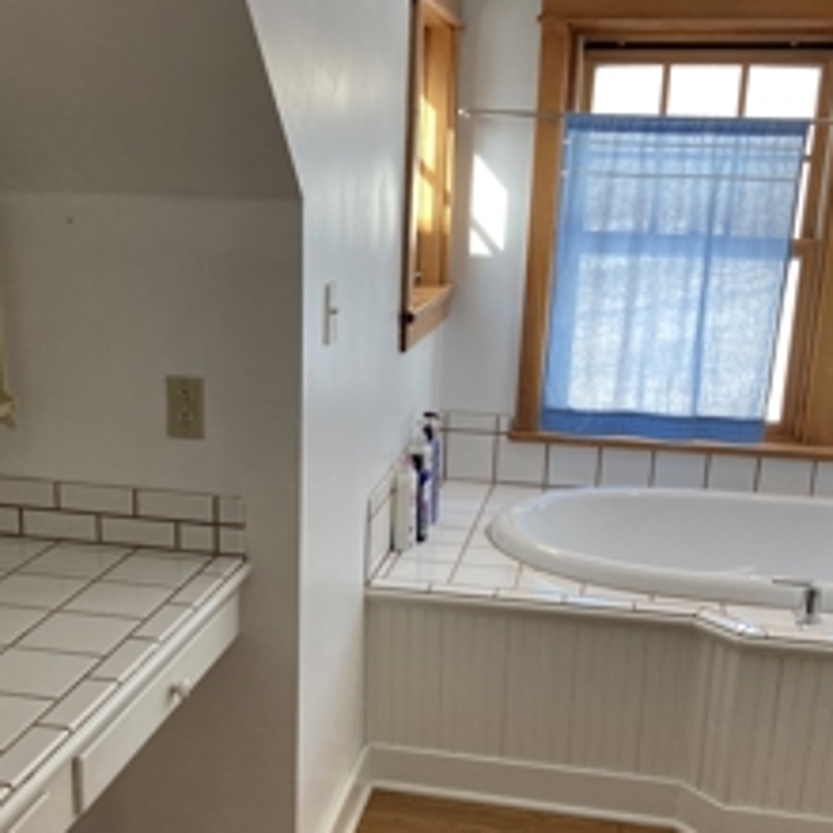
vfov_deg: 37.3
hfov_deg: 37.4
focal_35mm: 45
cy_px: 530
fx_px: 1225
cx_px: 345
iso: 80
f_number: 1.8
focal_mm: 3.99
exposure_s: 1/78
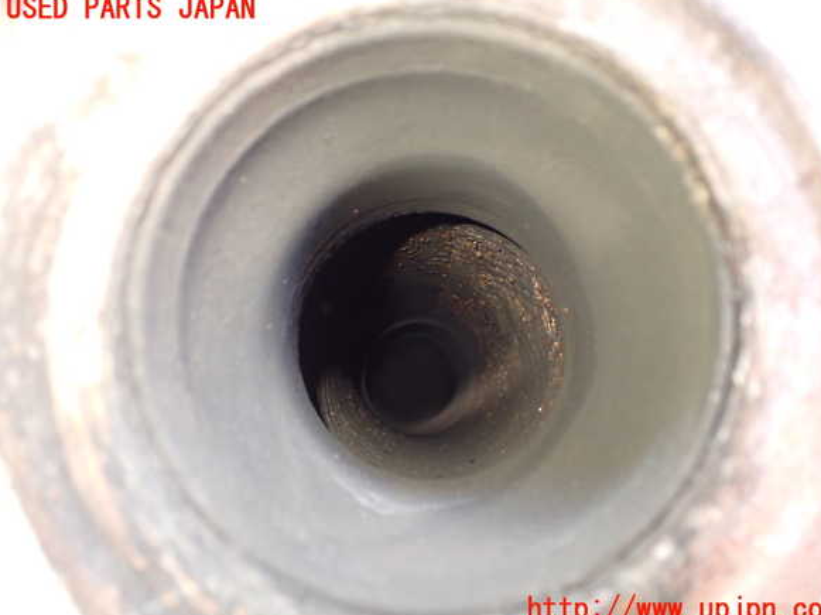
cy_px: 310
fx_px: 735
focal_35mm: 31
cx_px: 423
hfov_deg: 58.4
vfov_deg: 45.4
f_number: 2.3
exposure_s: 1/30
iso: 800
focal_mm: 5.4
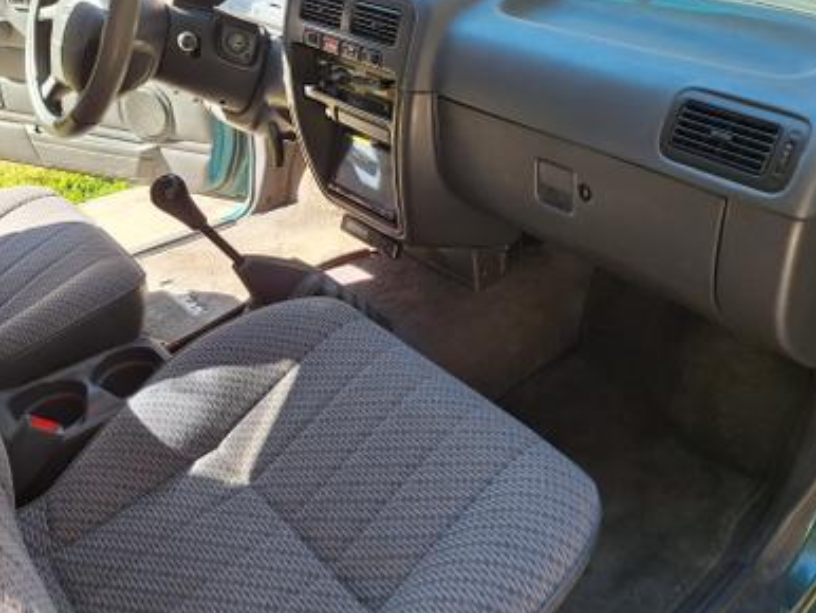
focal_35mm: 30
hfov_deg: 59.9
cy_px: 252
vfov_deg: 46.6
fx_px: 708
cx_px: 429
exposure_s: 1/201
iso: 40
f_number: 1.8
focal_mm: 5.54
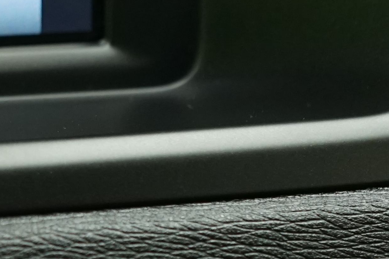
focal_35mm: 151
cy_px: -78
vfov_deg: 8.9
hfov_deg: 12.6
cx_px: -282
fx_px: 1631
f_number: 4
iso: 1250
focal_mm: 31
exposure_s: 1/40
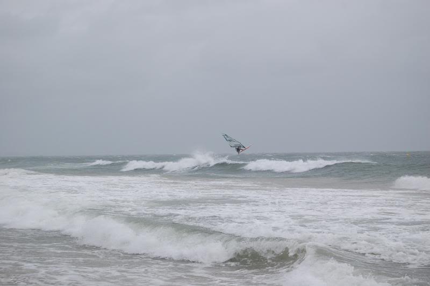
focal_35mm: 82
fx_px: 984
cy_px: 143
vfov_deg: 16.5
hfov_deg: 24.7
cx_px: 215
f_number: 7.1
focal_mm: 55
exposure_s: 1/2000
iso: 400
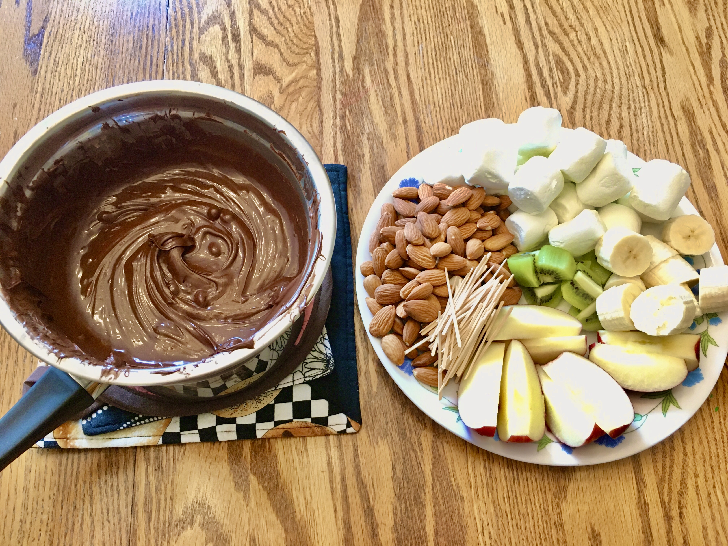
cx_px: 364
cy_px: 273
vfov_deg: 48.2
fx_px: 610
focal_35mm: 29
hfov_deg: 61.7
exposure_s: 1/24
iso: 200
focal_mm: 4.15
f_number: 2.2
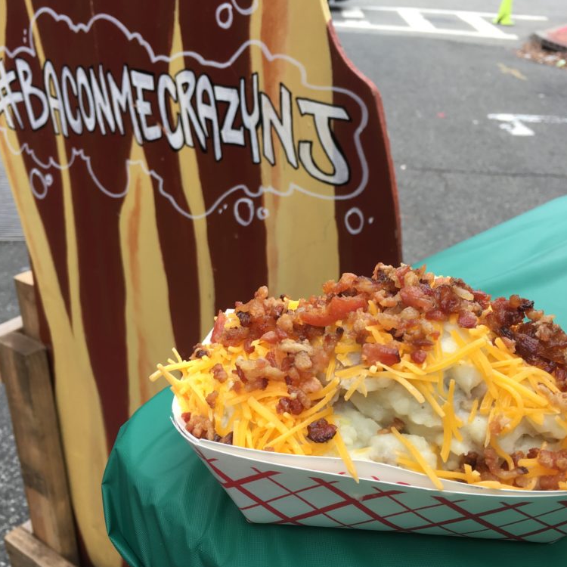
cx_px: 274
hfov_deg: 47.2
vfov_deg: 47.2
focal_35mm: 35
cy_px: 288
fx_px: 649
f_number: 2.2
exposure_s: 1/120
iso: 25
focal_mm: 4.15
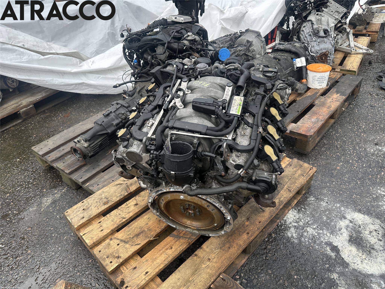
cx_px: 192
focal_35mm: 24
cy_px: 144
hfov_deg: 71.6
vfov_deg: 56.8
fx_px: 267
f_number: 1.78
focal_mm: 6.86
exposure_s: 1/285
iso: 80
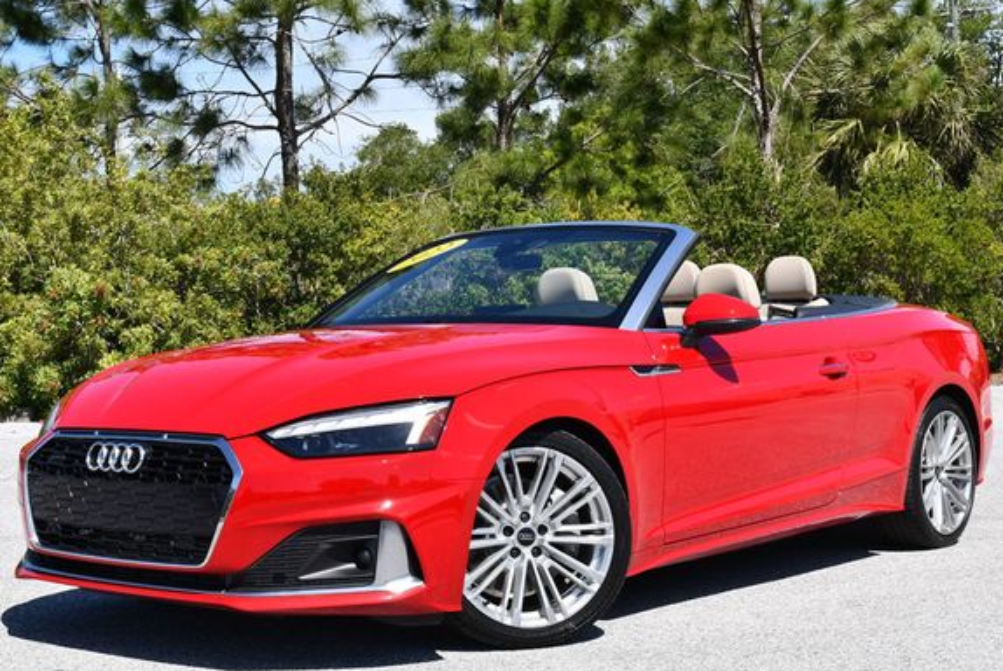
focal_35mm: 58
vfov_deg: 23.4
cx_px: 503
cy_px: 342
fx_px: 1618
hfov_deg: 34.5
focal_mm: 26
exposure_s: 1/250
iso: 110
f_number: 8
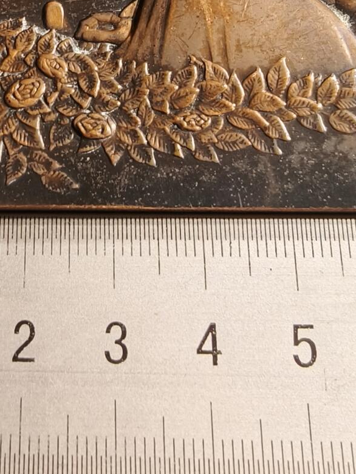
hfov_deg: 27.5
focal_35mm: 53
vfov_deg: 36.0
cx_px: 215
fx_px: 727
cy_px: 187
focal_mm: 2.32
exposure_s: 1/100
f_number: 2
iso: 250
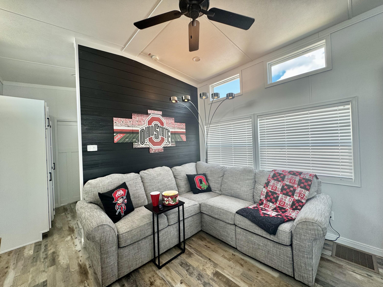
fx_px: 155
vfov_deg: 85.7
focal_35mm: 14
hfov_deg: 102.1
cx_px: 192
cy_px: 144
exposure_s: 1/120
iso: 80
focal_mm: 2.22
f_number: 2.2
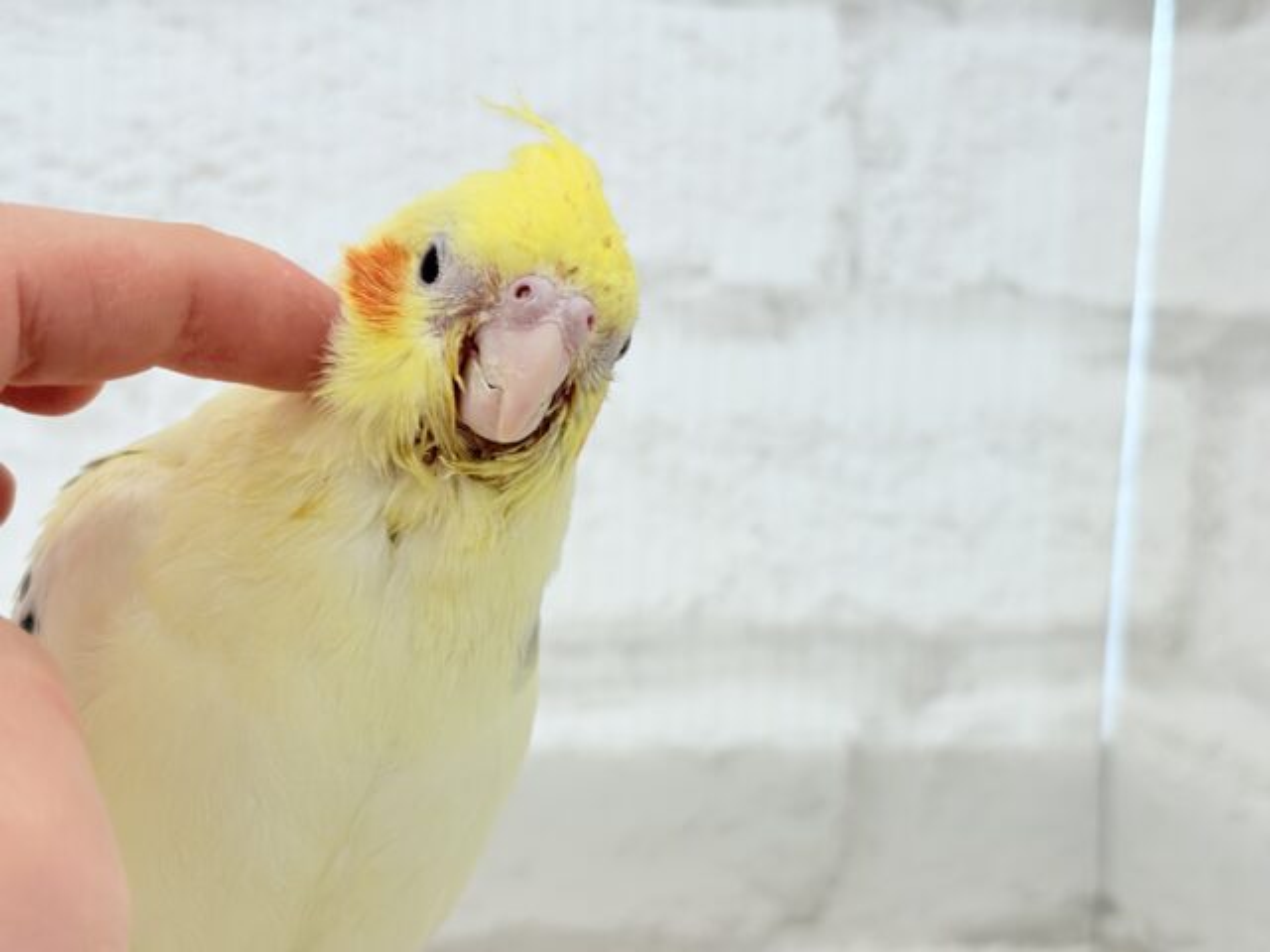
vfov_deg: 28.0
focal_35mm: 52
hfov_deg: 36.8
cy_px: 476
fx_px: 1908
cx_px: 635
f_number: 1.6
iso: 40
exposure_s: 1/100
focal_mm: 5.96
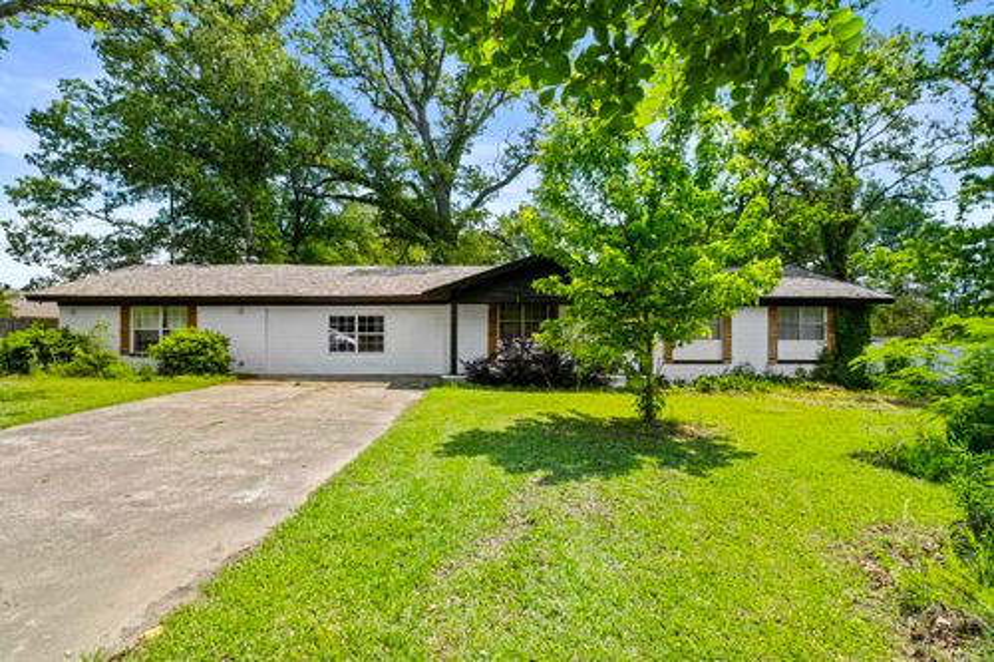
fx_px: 469
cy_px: 331
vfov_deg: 70.4
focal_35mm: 17
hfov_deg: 93.3
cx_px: 497
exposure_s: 1/400
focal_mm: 11.5
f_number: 7.1
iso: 800
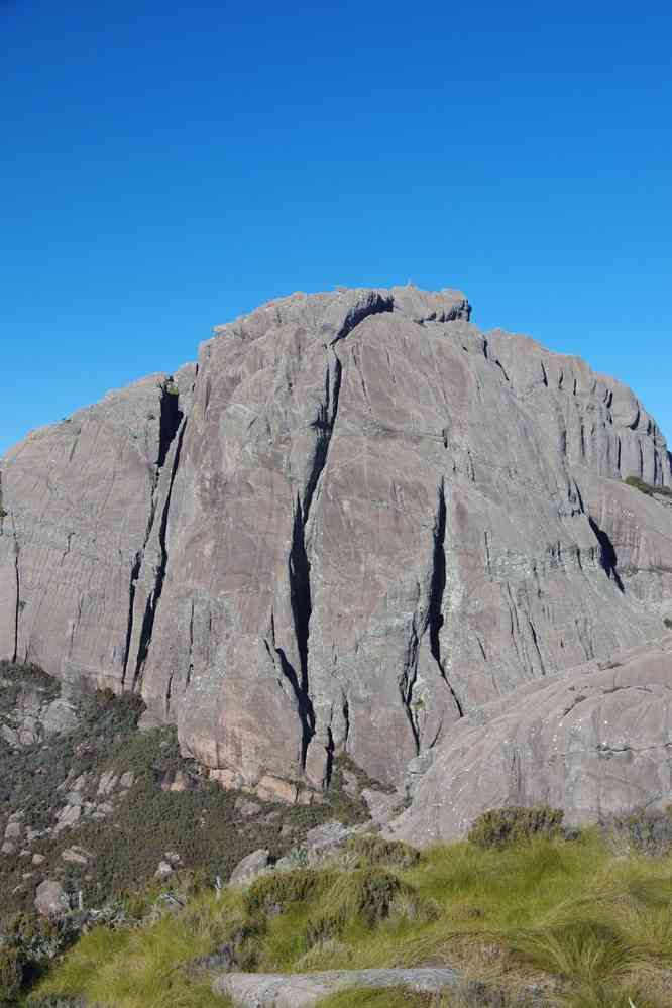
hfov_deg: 21.2
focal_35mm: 64
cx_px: 336
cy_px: 504
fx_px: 1792
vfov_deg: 31.4
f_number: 11
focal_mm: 42.5
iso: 200
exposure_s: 1/100
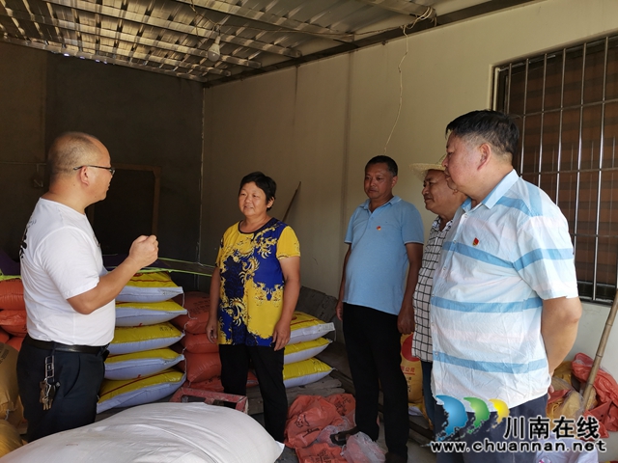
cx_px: 309
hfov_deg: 67.3
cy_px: 232
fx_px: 464
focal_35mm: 26
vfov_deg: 53.1
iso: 50
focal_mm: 4.75
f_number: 1.8
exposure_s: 1/143
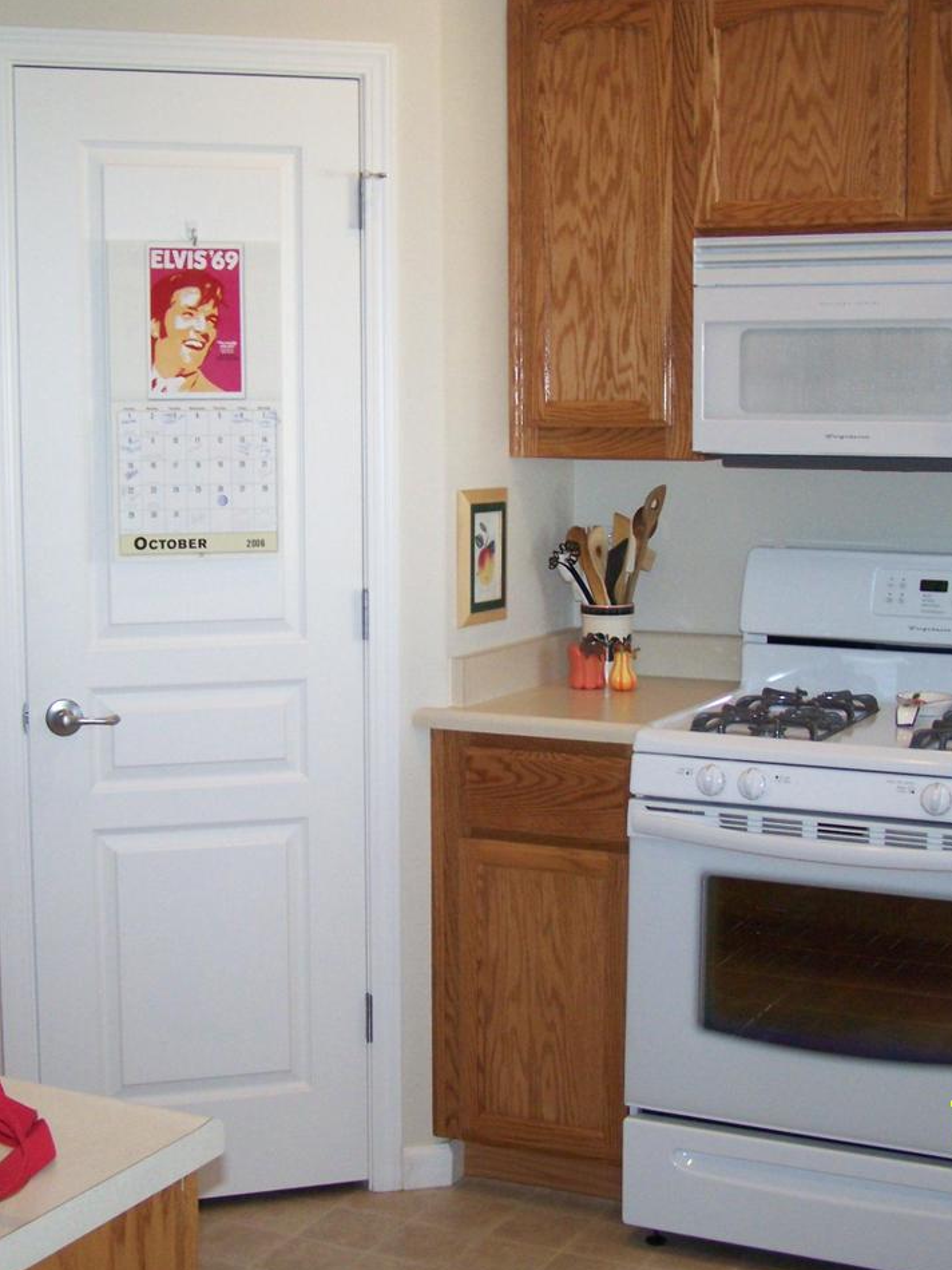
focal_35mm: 54
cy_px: 636
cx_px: 512
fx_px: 1980
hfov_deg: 27.0
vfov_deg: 35.5
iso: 160
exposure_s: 1/60
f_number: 2.8
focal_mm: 6.7
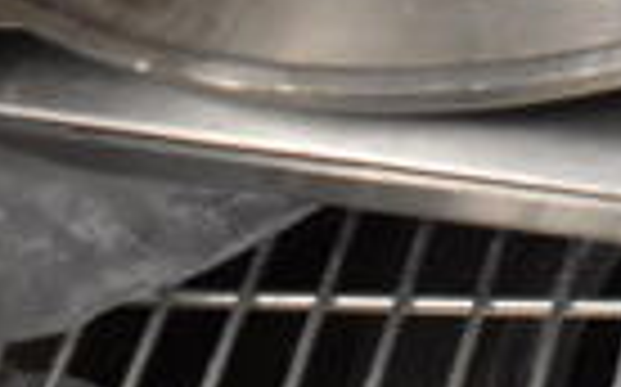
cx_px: 1179
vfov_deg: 10.2
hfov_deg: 14.6
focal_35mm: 122
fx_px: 2063
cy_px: -256
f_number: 3.5
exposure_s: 1/125
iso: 4000
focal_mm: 18
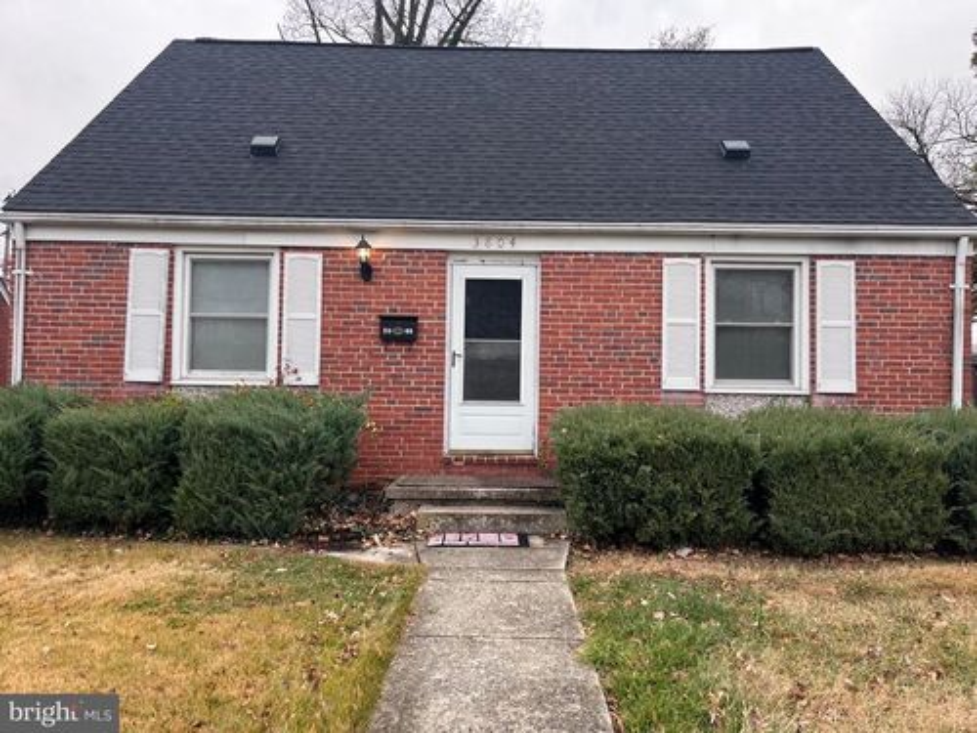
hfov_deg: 67.3
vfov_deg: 53.1
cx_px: 488
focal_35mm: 26
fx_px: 734
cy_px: 366
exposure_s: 1/571
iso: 50
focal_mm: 5.1
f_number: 1.6
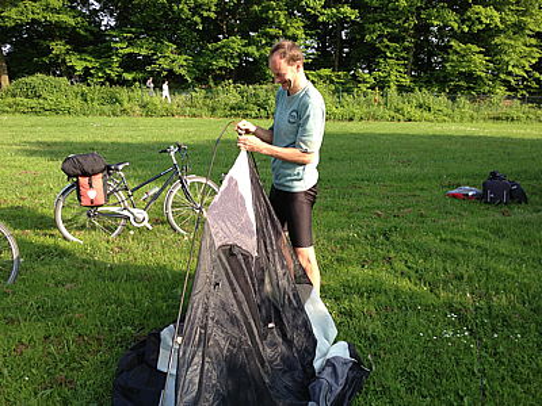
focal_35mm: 35
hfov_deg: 52.6
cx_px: 271
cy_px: 203
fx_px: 548
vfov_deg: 40.7
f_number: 2.4
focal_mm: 4.28
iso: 50
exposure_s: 1/412
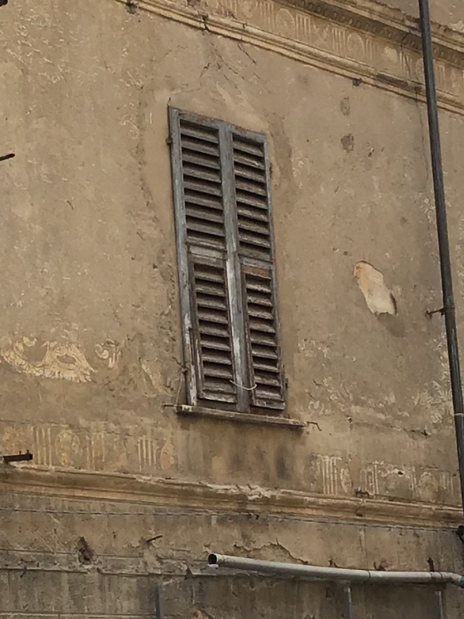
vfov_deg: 17.7
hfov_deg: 13.2
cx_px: 17
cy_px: 421
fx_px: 1985
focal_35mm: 111
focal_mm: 3.3
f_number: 2.4
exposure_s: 1/491
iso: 25
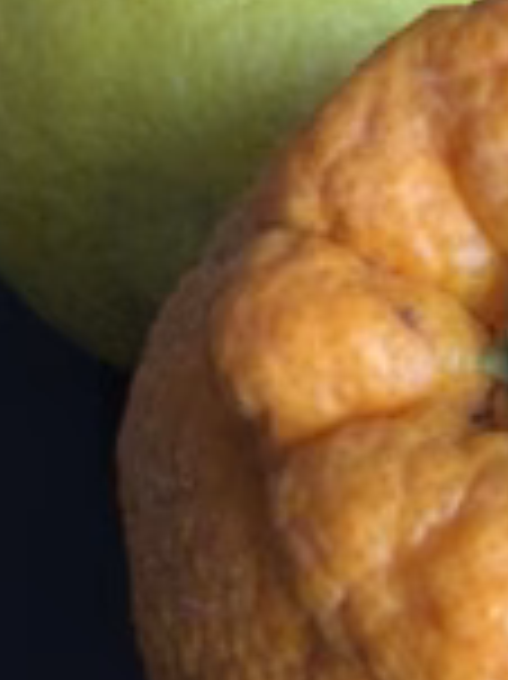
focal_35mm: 82
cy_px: 545
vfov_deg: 23.5
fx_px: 1607
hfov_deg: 17.1
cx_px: 629
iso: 320
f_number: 2.4
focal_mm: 3.3
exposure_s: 1/15
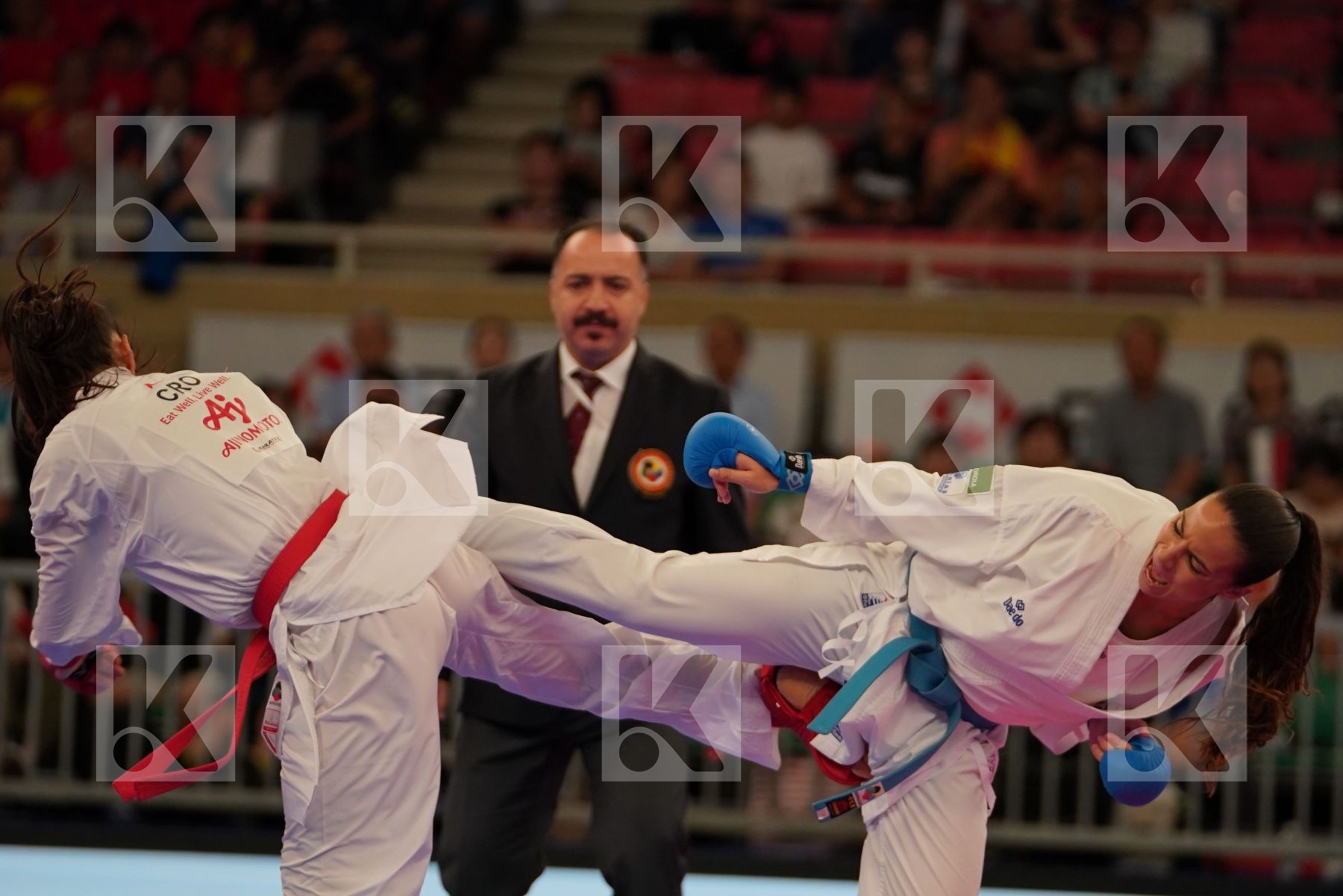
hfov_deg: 8.7
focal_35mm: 238
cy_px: 448
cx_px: 672
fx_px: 8878
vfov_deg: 5.8
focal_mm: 159
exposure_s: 1/1000
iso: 1250
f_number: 2.8
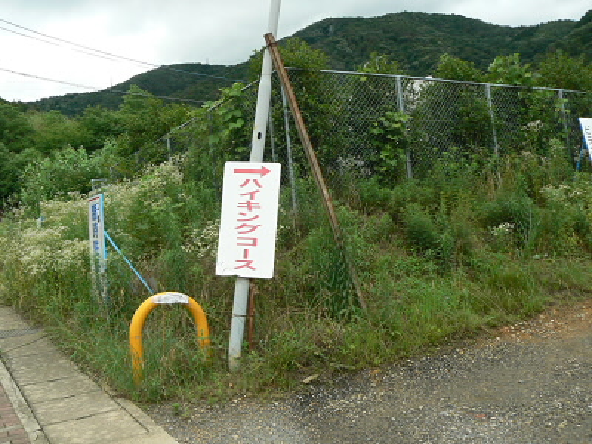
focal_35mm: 36
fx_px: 616
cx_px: 296
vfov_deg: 39.7
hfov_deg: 51.4
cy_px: 222
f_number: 5.6
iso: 100
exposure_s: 1/250
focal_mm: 6
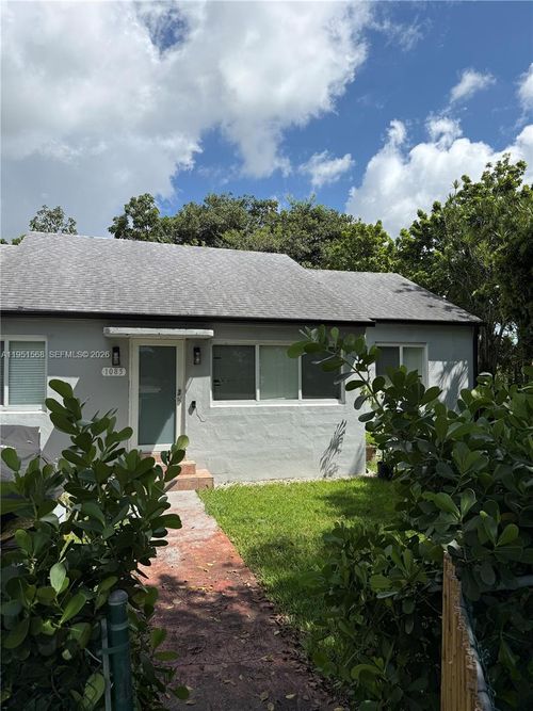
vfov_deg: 71.6
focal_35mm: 24
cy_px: 356
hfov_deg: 56.8
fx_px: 493
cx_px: 266
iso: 80
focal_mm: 6.76
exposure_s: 1/6173
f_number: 1.78
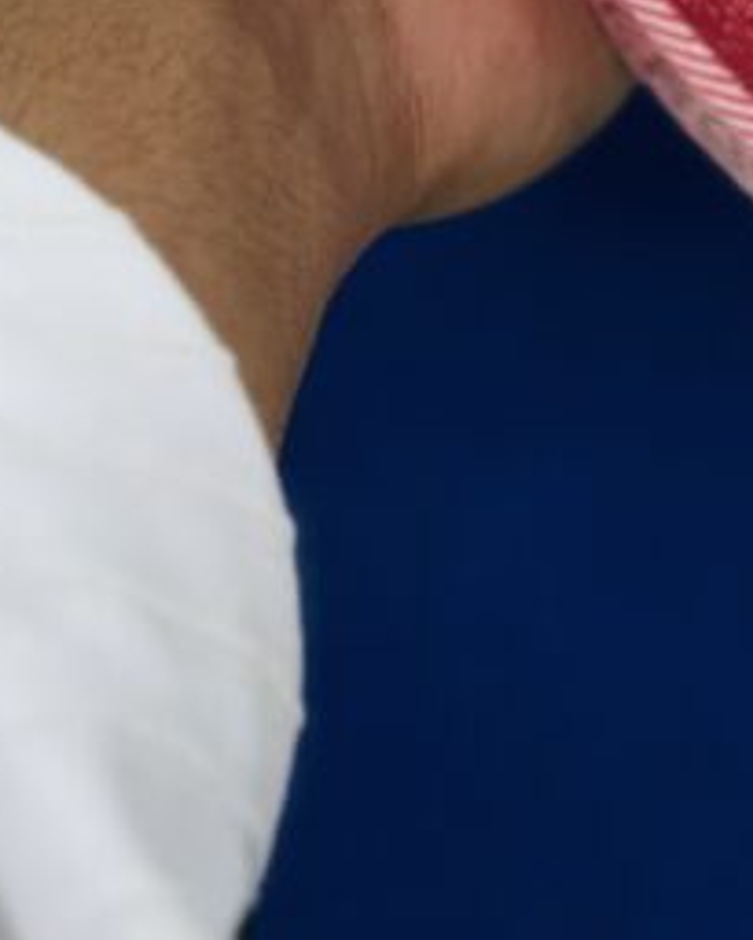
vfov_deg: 10.7
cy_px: -659
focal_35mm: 171
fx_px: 4761
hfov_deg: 8.9
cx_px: 878
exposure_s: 1/143
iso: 64
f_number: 1.78
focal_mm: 6.86
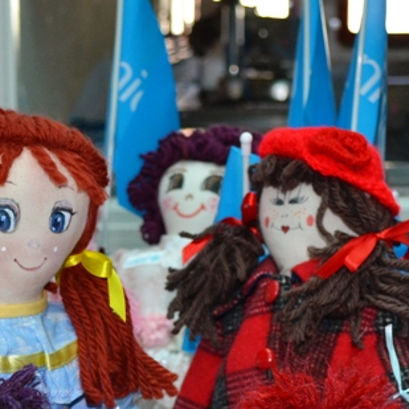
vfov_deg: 15.6
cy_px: 386
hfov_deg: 15.8
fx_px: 1470
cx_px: 176
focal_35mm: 110
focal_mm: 26
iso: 500
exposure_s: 1/60
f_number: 4.2
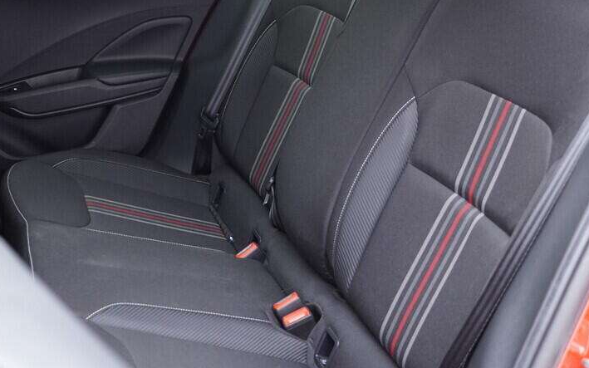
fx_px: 851
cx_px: 273
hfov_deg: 38.2
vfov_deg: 24.3
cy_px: 121
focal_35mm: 53
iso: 640
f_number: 2.8
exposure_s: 1/40
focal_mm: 24
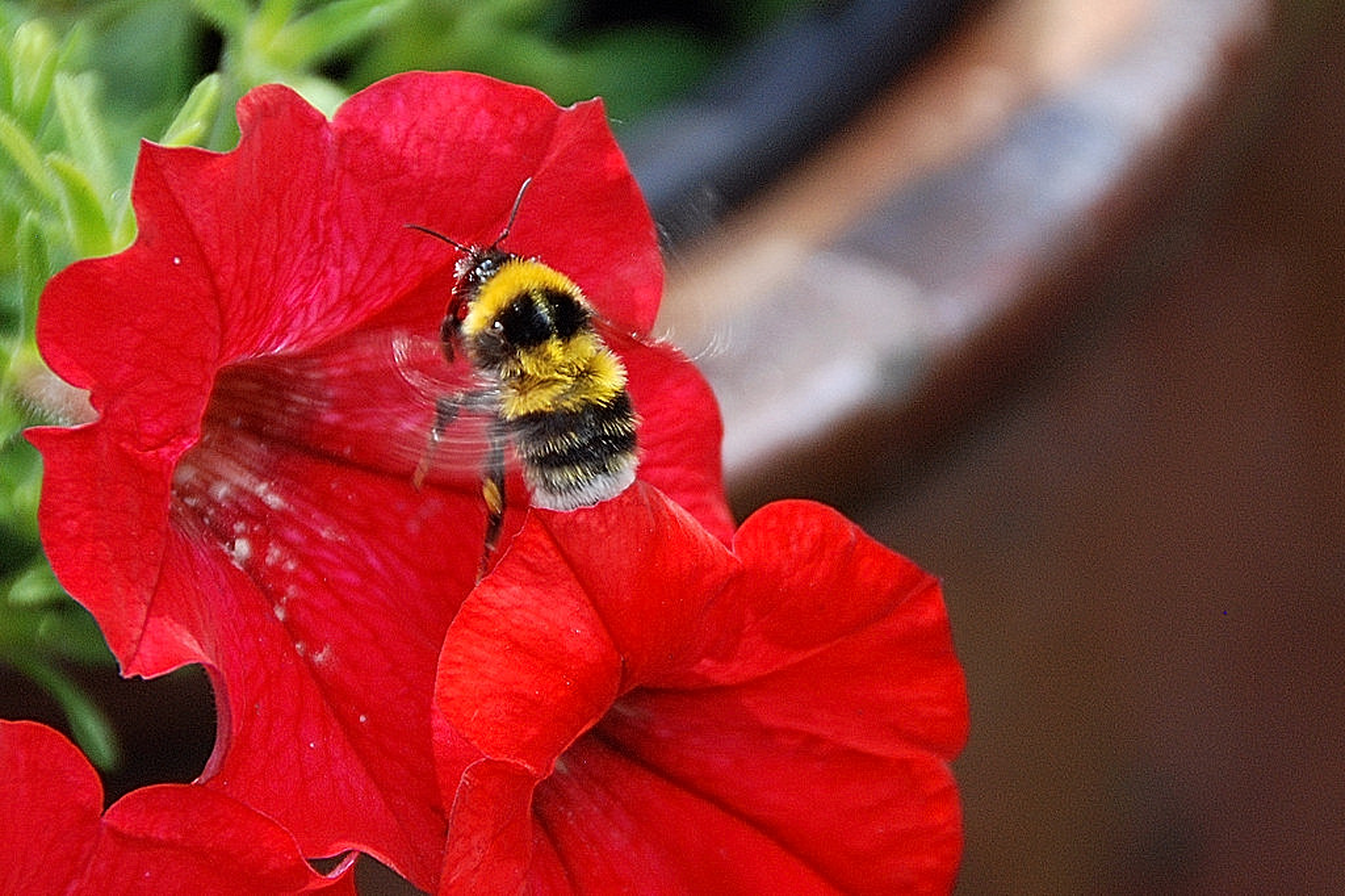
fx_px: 11204
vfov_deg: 4.6
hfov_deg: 6.9
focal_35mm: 300
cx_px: 672
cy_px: 448
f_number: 5.6
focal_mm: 200
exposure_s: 1/320
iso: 400
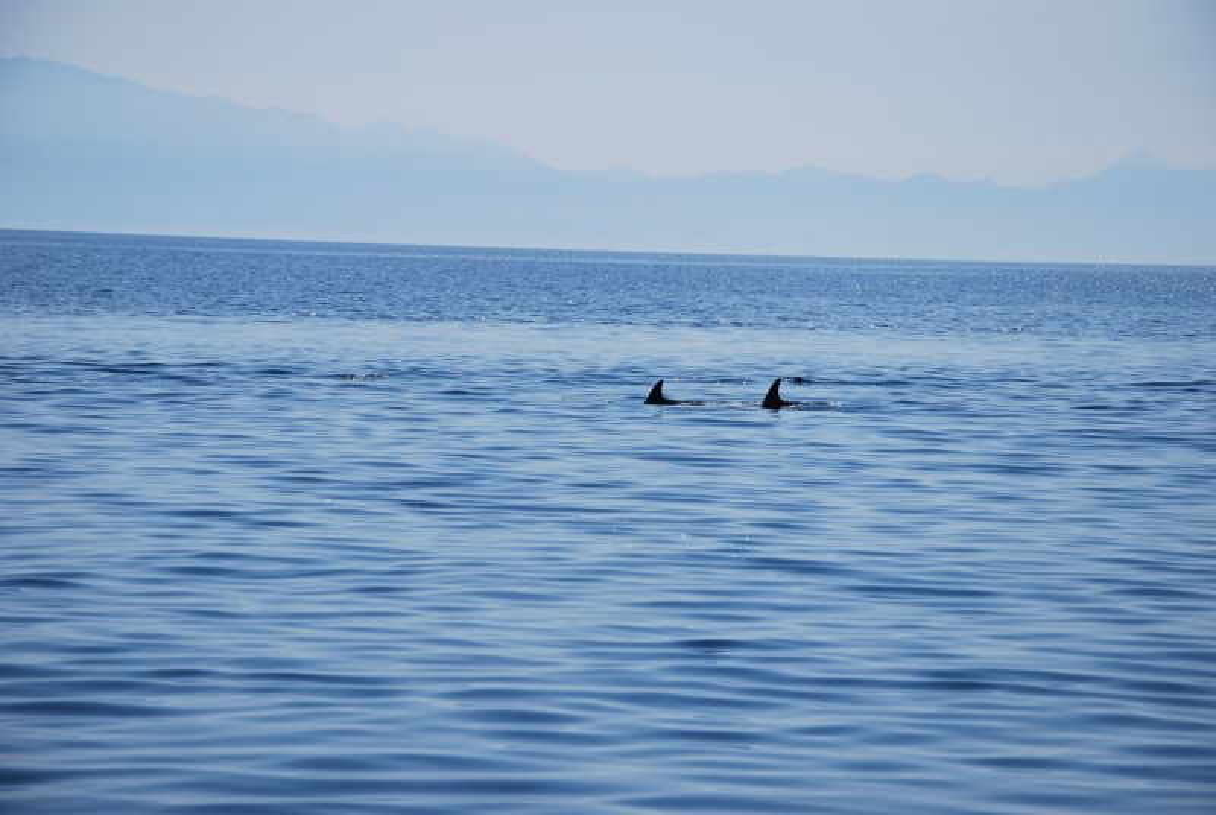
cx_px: 608
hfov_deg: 15.2
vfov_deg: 10.2
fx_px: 4567
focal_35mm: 135
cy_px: 408
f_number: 7.1
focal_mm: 90
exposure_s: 1/800
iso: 100
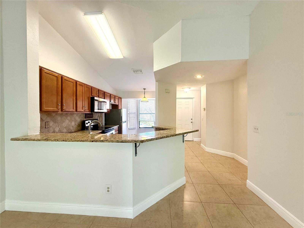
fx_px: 123
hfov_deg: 102.1
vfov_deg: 85.7
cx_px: 152
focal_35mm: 14
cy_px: 114
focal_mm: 2.22
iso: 160
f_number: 2.2
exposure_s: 1/120
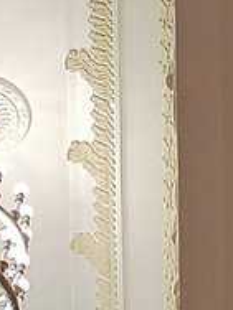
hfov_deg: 7.9
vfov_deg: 10.3
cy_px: -216
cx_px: 367
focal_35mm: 183
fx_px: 1642
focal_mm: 5.52
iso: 525
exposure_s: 1/100
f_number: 1.9
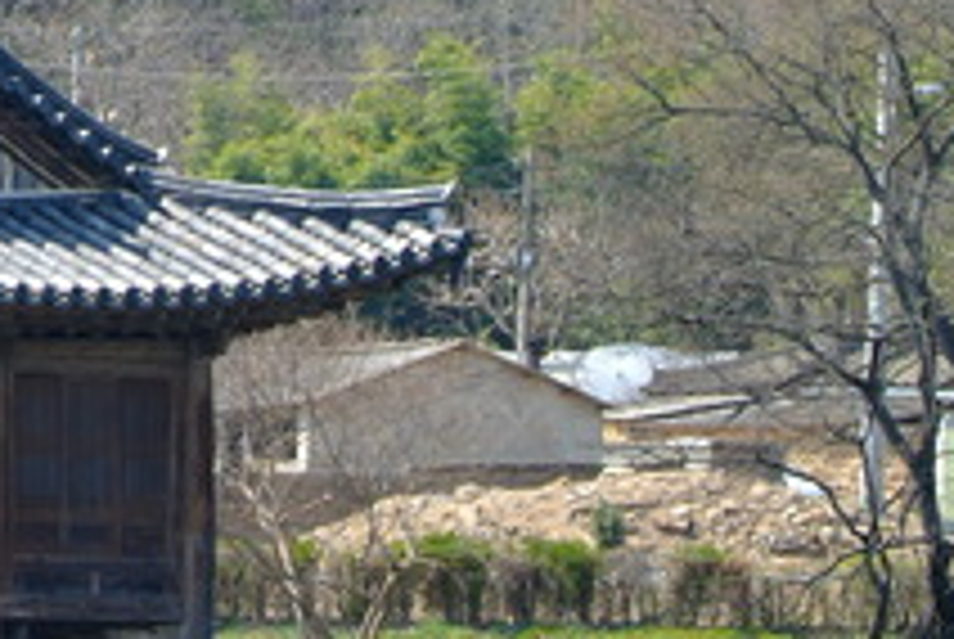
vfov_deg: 4.2
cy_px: 612
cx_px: -538
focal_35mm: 326
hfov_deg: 6.2
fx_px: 8651
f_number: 9.5
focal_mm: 66
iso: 100
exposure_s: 1/45
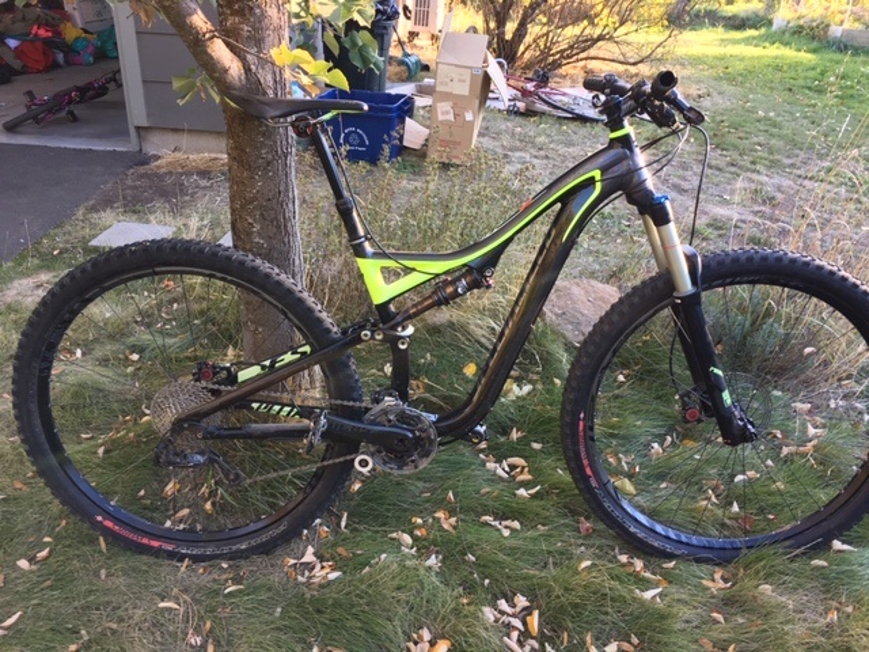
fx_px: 728
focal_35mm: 29
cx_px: 434
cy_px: 326
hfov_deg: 61.7
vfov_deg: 48.2
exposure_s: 1/40
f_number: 2.2
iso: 32
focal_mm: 4.15
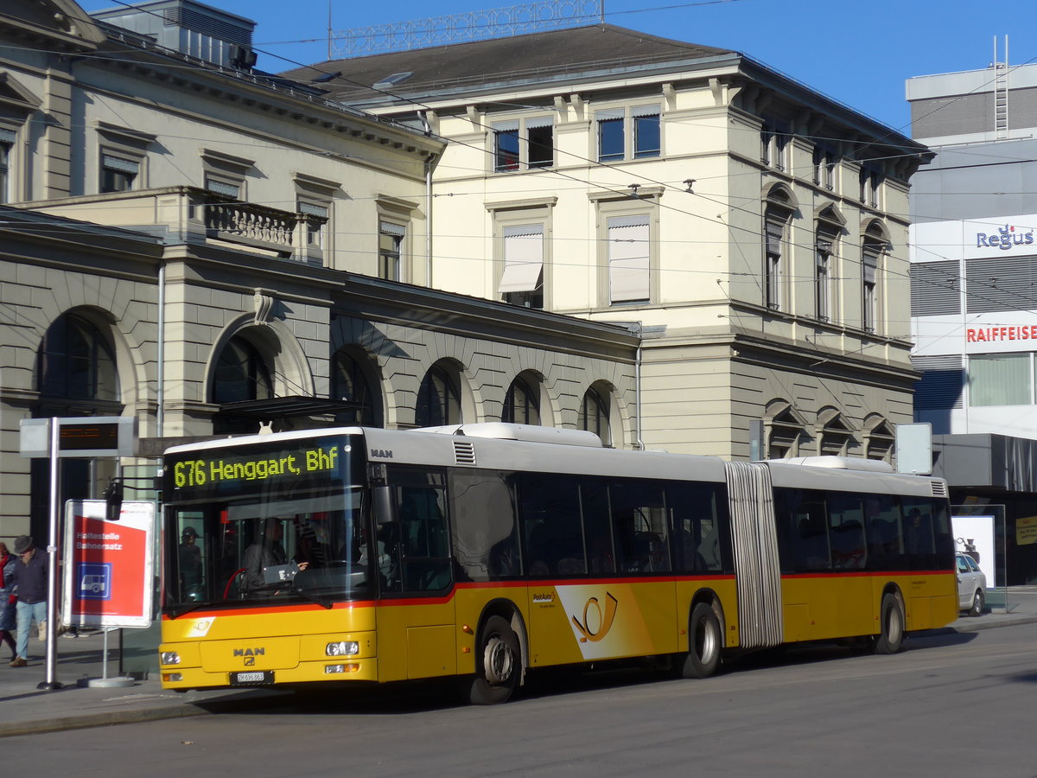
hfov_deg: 26.3
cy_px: 389
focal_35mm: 74
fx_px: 2217
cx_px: 518
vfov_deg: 19.9
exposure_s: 1/1300
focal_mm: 15
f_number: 4.2
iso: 80
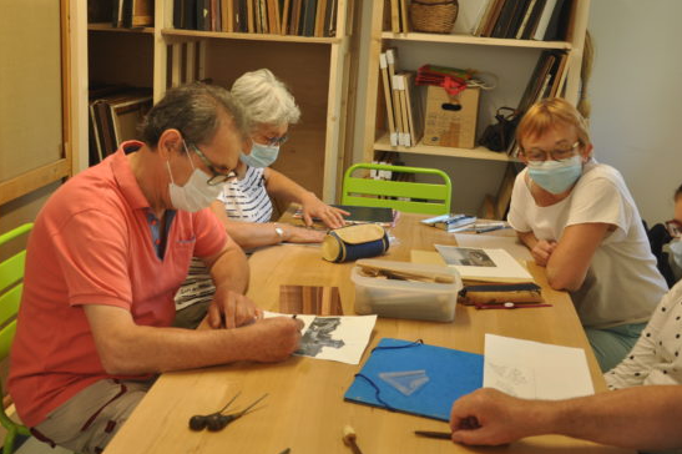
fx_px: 844
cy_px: 198
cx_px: 282
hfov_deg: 43.8
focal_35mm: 45
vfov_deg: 30.1
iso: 200
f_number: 4
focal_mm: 25
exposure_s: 1/20
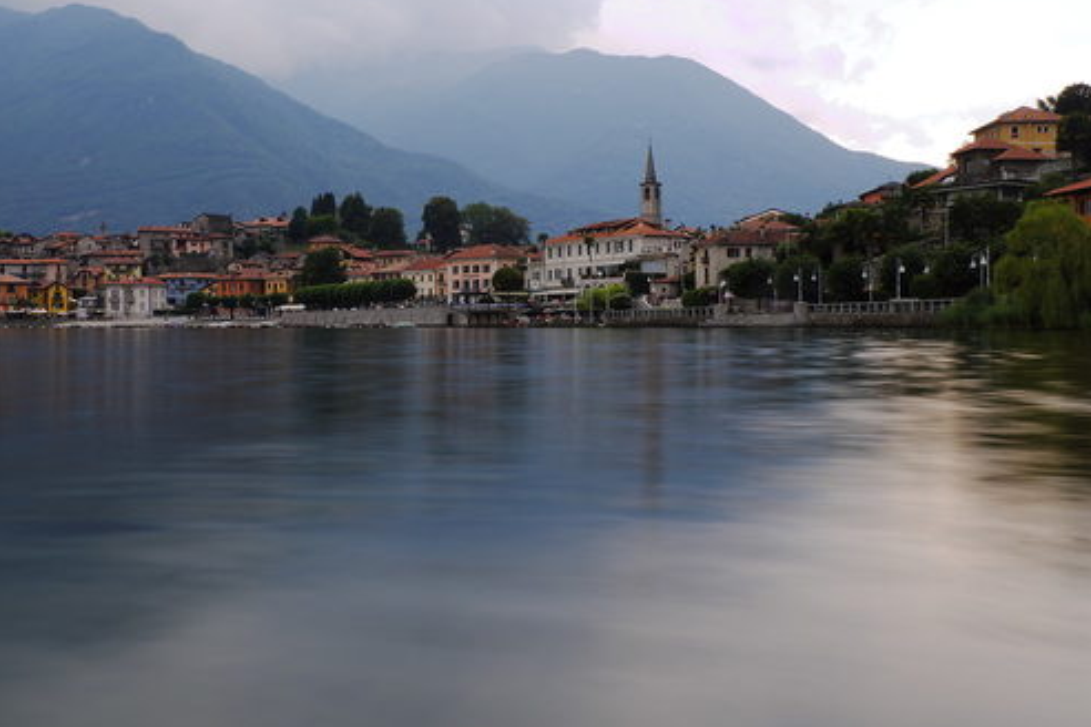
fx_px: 1182
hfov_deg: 49.5
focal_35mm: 39
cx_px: 483
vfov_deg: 34.1
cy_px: 310
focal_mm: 21.1
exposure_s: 3
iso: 100
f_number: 20
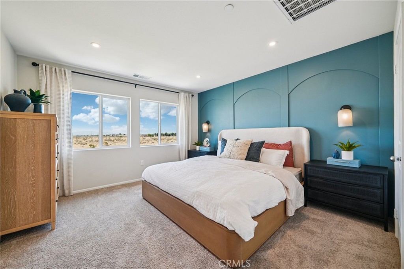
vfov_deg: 85.4
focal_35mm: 13
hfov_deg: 108.3
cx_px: 202
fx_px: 146
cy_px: 134
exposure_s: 1/30
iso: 320
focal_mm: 13
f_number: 8
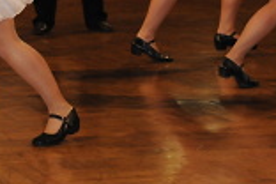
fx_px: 1656
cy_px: -61
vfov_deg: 6.3
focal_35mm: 216
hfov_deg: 9.5
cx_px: 42
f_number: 3.5
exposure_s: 1/160
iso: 1600
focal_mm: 50
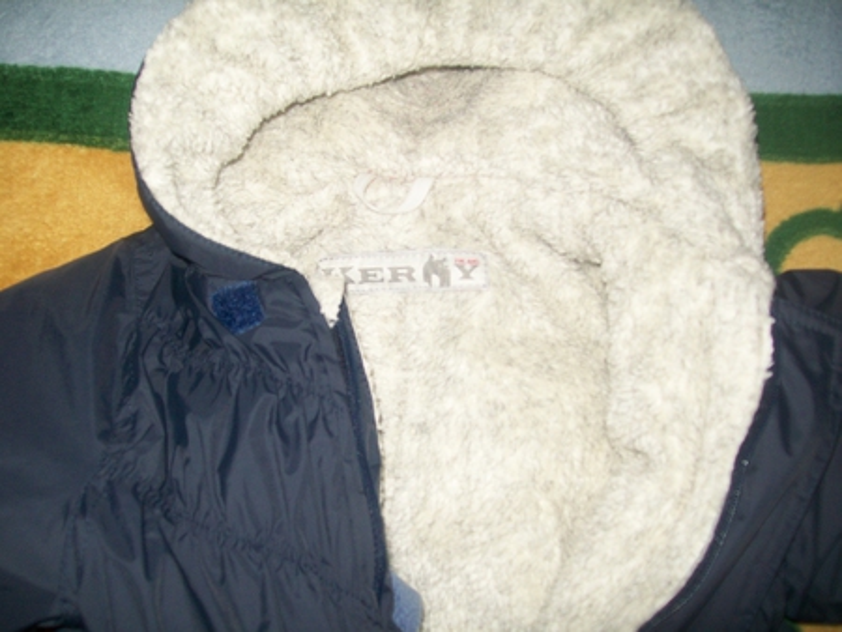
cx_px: 421
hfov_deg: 51.3
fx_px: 876
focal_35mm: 36
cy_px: 316
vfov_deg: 39.7
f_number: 2.7
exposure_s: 1/125
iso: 64
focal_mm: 6
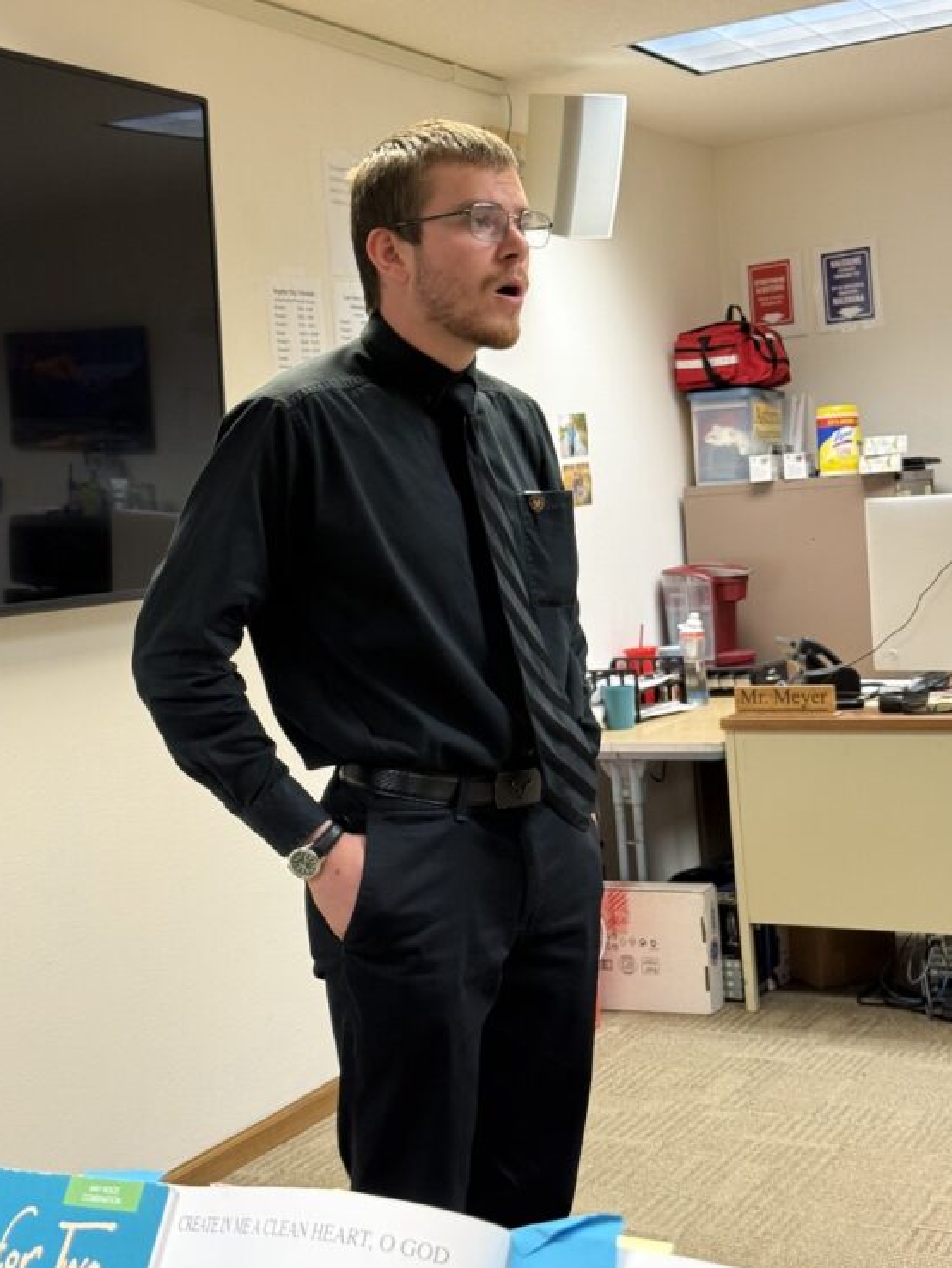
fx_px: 1906
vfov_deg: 36.8
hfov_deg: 28.0
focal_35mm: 52
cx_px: 464
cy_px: 605
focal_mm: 6.76
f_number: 1.78
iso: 80
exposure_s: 1/60
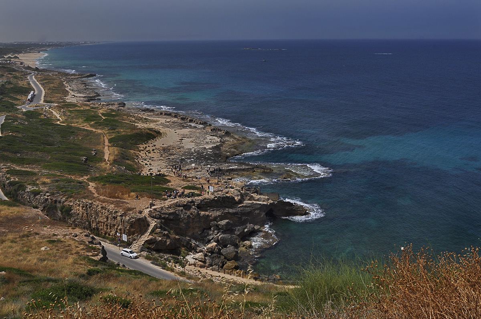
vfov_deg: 34.1
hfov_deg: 49.6
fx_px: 520
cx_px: 240
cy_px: 160
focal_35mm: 39
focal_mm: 26
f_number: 11
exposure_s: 1/1000
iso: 220
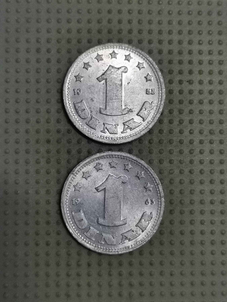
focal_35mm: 52
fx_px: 455
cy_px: 151
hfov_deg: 28.0
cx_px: 114
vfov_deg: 36.8
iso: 200
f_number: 1.8
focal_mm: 4.75
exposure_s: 1/36
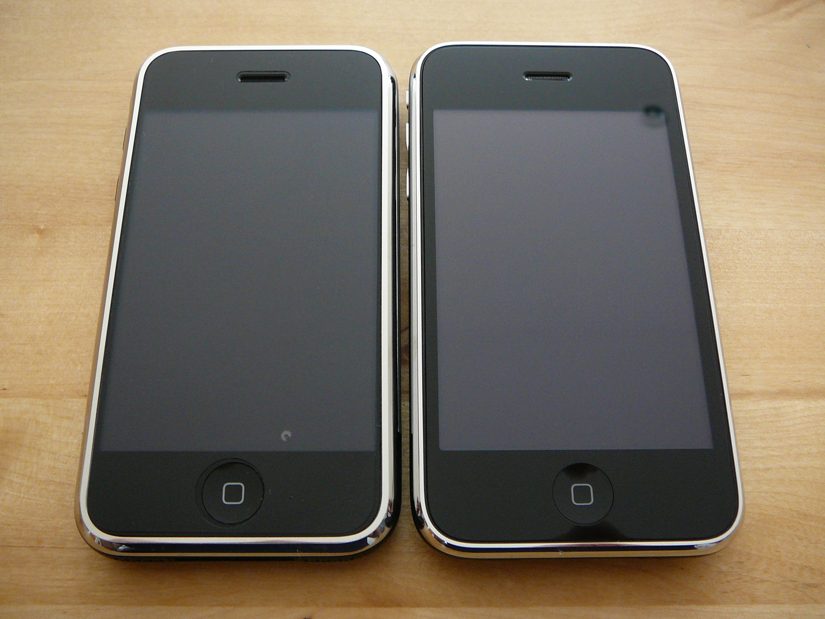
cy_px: 310
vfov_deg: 40.7
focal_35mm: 35
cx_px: 412
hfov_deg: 52.6
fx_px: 834
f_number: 2.8
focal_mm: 5.2
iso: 200
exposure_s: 1/30
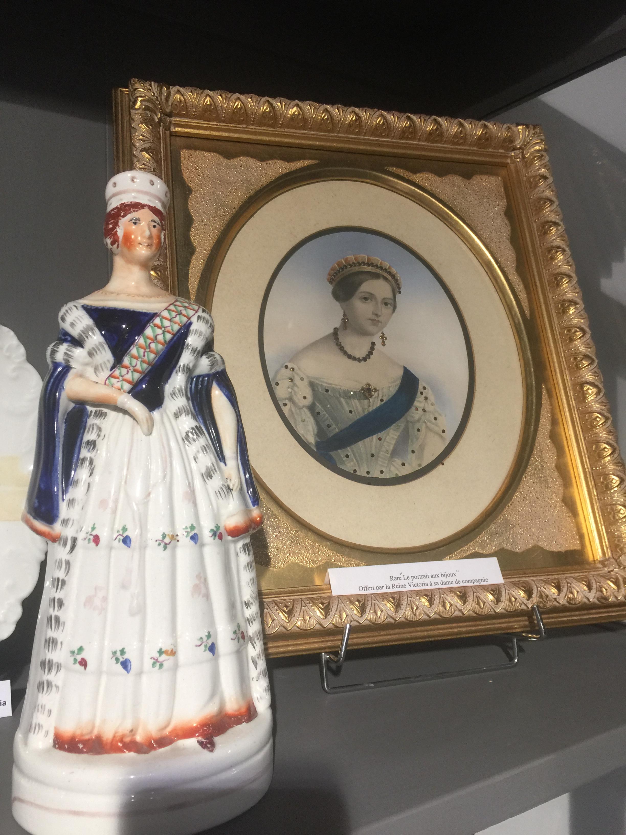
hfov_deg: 48.2
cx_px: 313
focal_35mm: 29
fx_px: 699
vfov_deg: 61.7
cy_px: 418
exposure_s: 1/33
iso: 64
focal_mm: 4.15
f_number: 2.2
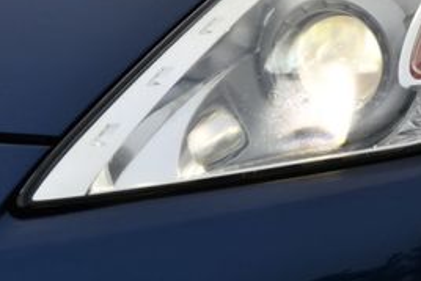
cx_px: 339
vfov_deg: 3.0
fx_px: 5441
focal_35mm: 465
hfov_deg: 4.4
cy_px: -9
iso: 140
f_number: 8
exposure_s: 1/250
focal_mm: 130
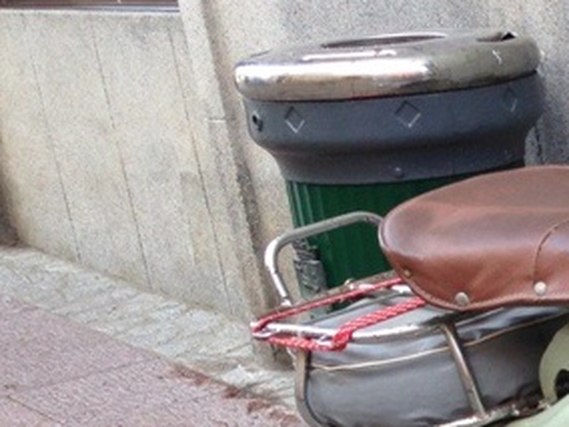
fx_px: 1956
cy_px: 583
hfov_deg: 15.0
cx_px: 926
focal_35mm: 119
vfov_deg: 12.0
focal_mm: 4.12
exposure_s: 1/128
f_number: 2.4
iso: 50
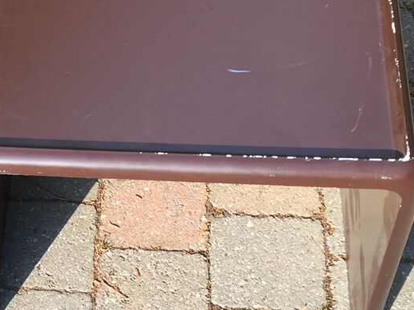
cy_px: 119
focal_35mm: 91
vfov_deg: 16.2
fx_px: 1088
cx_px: -157
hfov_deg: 19.5
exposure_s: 1/430
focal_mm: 4.15
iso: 32
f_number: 2.2
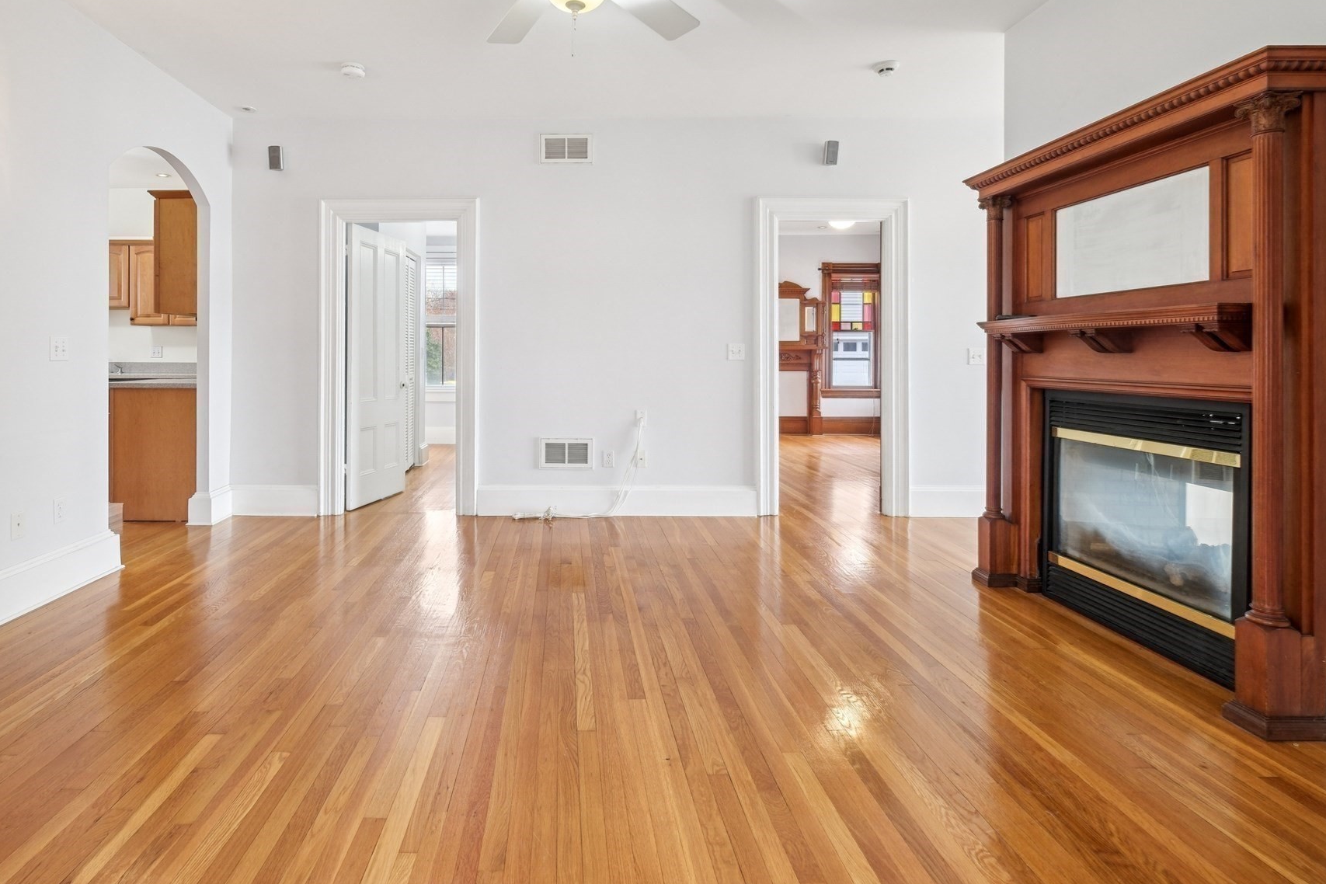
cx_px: 558
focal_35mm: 18
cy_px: 365
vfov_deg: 66.9
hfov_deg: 89.3
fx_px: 663
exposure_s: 1/9
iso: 400
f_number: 5.6
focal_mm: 10
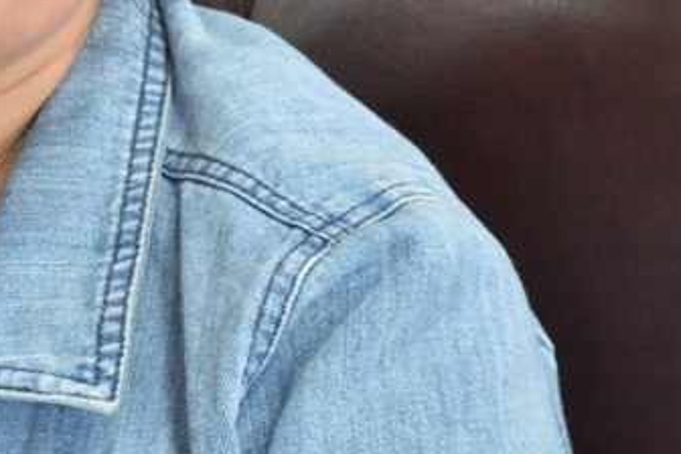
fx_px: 6450
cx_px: -107
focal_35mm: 341
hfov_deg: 6.0
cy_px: -21
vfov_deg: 4.0
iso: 8000
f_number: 10
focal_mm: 112
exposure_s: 1/250
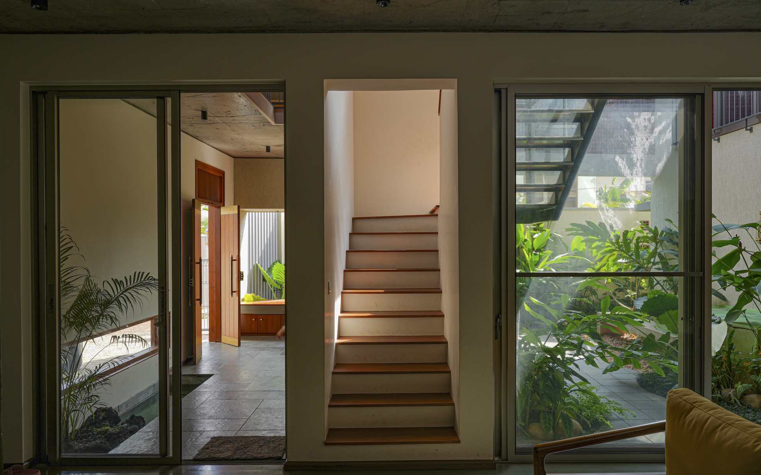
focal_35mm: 25
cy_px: 247
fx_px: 518
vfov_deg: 49.3
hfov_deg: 72.5
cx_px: 387
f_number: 9
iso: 50
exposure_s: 1/13
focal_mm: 24
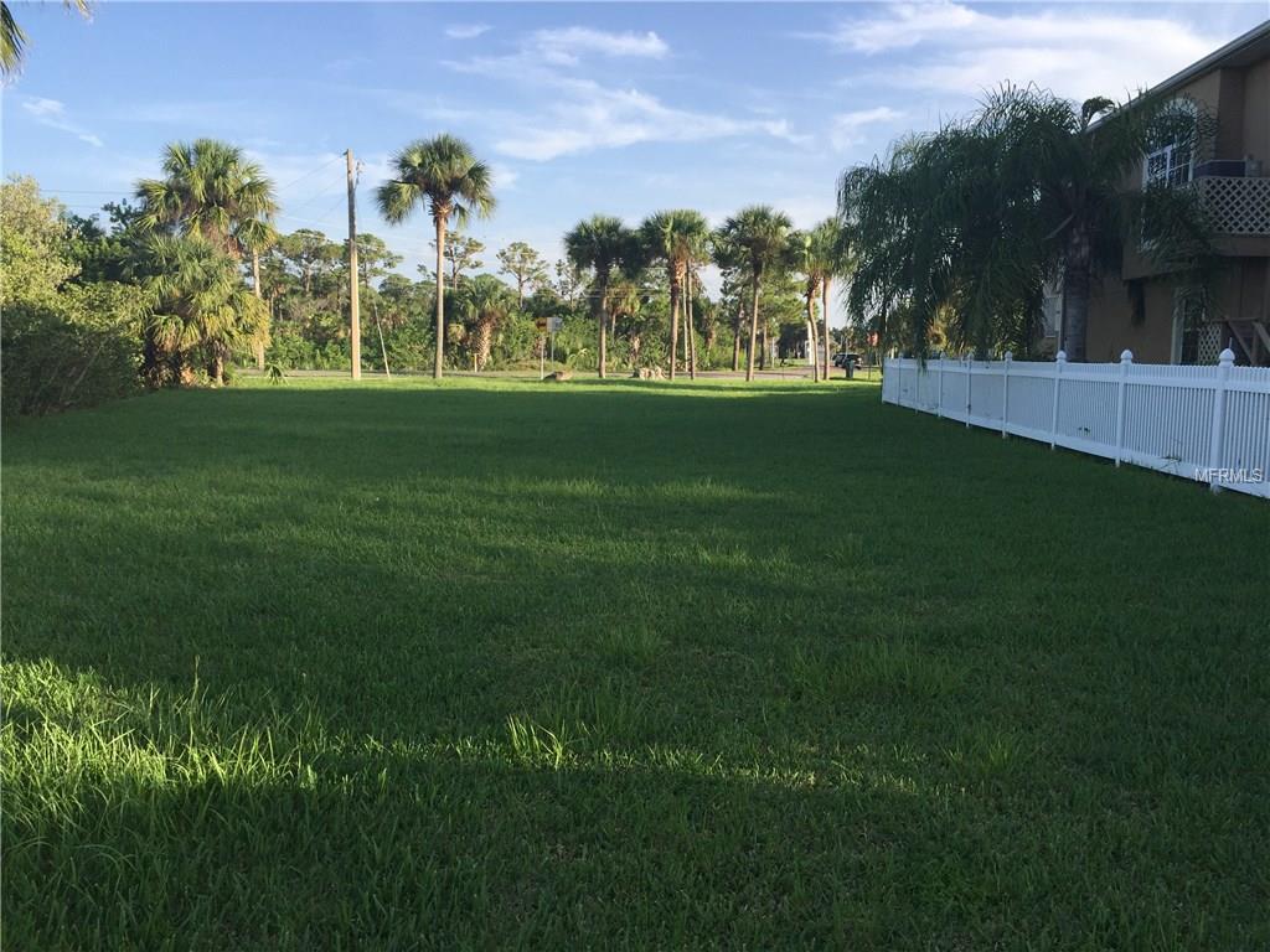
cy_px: 476
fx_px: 1064
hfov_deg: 61.7
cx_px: 635
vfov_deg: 48.2
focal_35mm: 29
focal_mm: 4.15
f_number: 2.2
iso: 32
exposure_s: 1/942
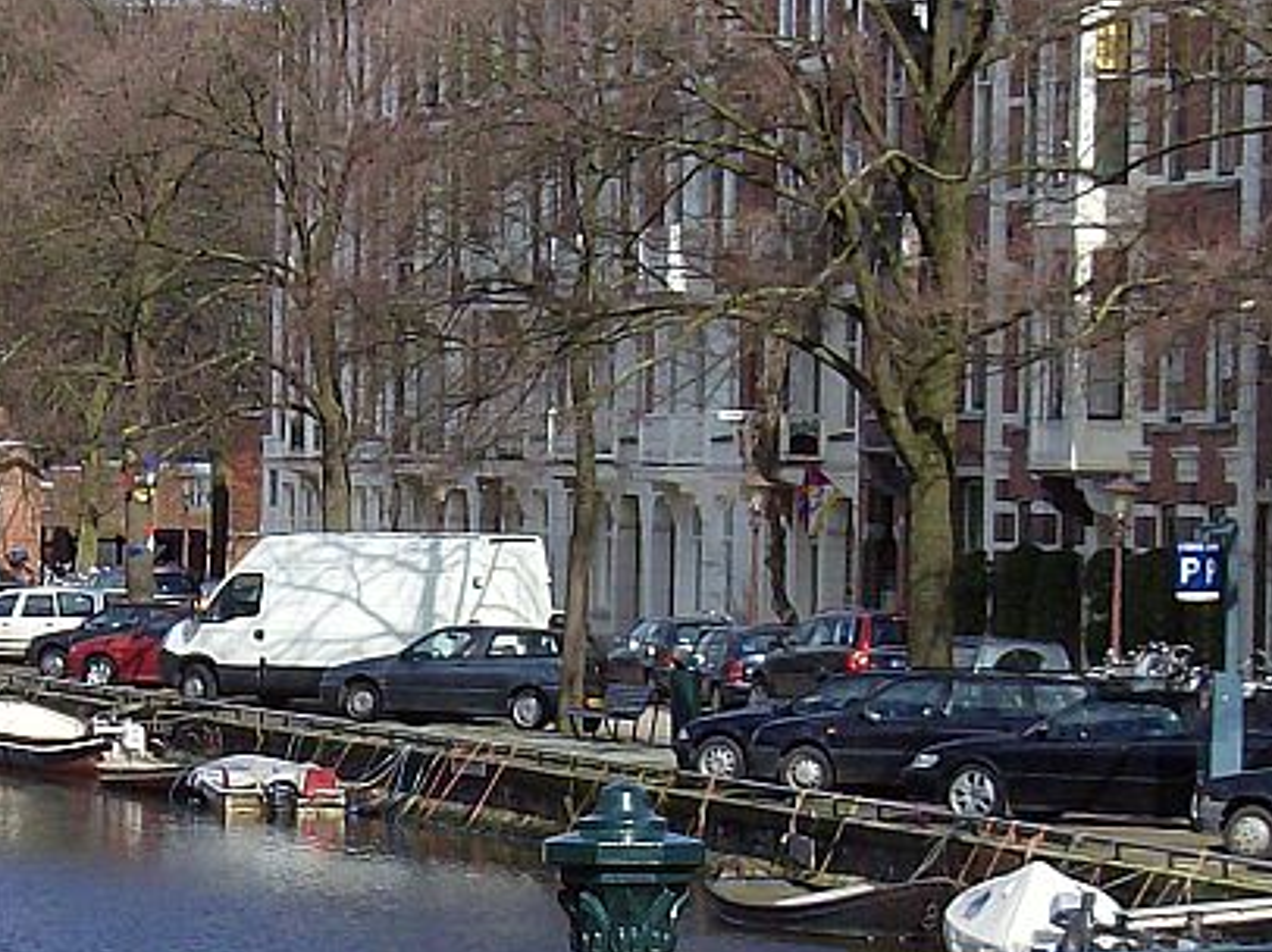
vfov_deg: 6.9
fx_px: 7859
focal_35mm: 214
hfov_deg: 9.2
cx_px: 44
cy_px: 578
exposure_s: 1/328
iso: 100
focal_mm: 14.1
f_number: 6.9
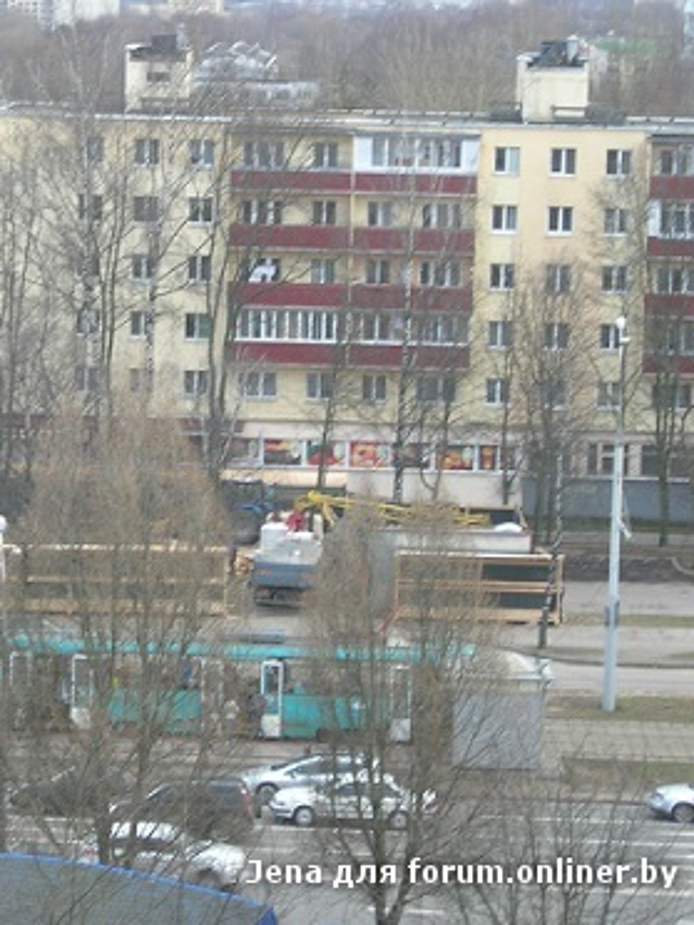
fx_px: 4063
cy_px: 464
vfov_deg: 13.0
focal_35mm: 152
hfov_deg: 9.7
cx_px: 112
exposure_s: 1/76
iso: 64
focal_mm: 23.4
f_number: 4.9
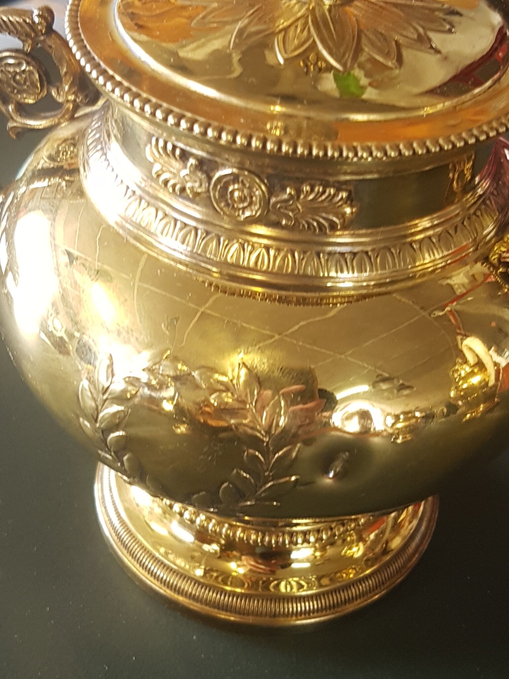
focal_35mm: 51
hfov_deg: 28.5
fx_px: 1000
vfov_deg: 37.5
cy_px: 332
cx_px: 309
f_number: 1.7
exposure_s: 1/33
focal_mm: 4.2
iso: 160
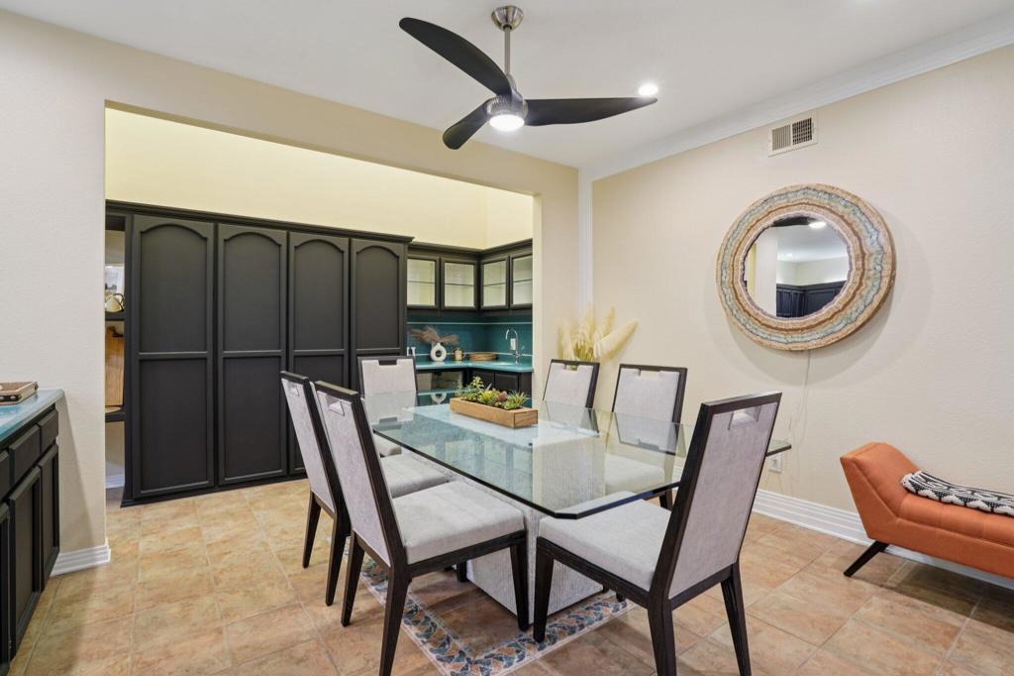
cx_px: 507
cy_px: 338
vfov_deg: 73.7
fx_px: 450
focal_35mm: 16
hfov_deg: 96.8
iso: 400
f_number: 8
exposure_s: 1/6
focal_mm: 16
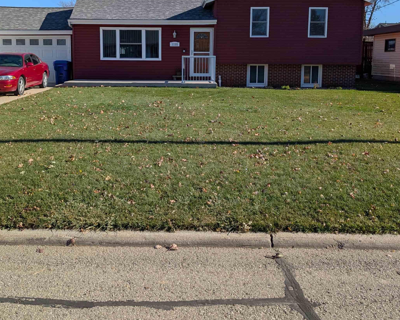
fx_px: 414
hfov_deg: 51.4
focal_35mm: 35
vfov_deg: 41.6
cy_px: 103
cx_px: 173
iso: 22
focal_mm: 6.9
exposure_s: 1/1418
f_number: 1.68
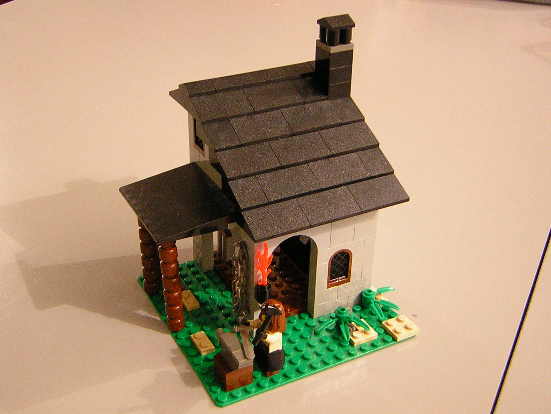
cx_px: 276
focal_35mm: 47
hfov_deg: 40.4
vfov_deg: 30.9
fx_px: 748
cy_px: 207
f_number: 2.9
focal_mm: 6.1
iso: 155
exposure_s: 1/5.3
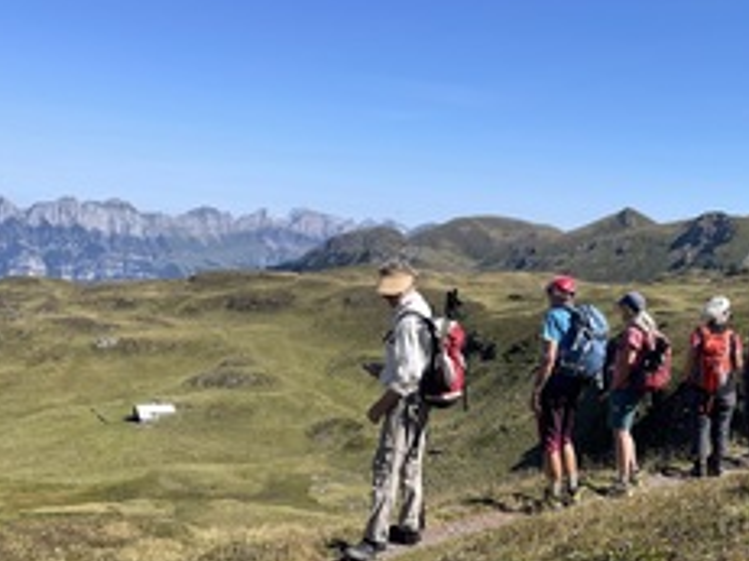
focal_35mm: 45
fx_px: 973
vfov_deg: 31.7
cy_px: 402
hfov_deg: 41.5
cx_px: 509
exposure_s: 1/2618
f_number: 1.6
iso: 32
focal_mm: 4.2
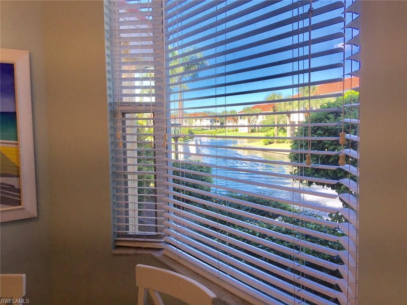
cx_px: 204
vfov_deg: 48.2
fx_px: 341
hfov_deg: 61.7
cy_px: 152
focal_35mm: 29
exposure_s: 1/408
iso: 32
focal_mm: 4.15
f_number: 2.2
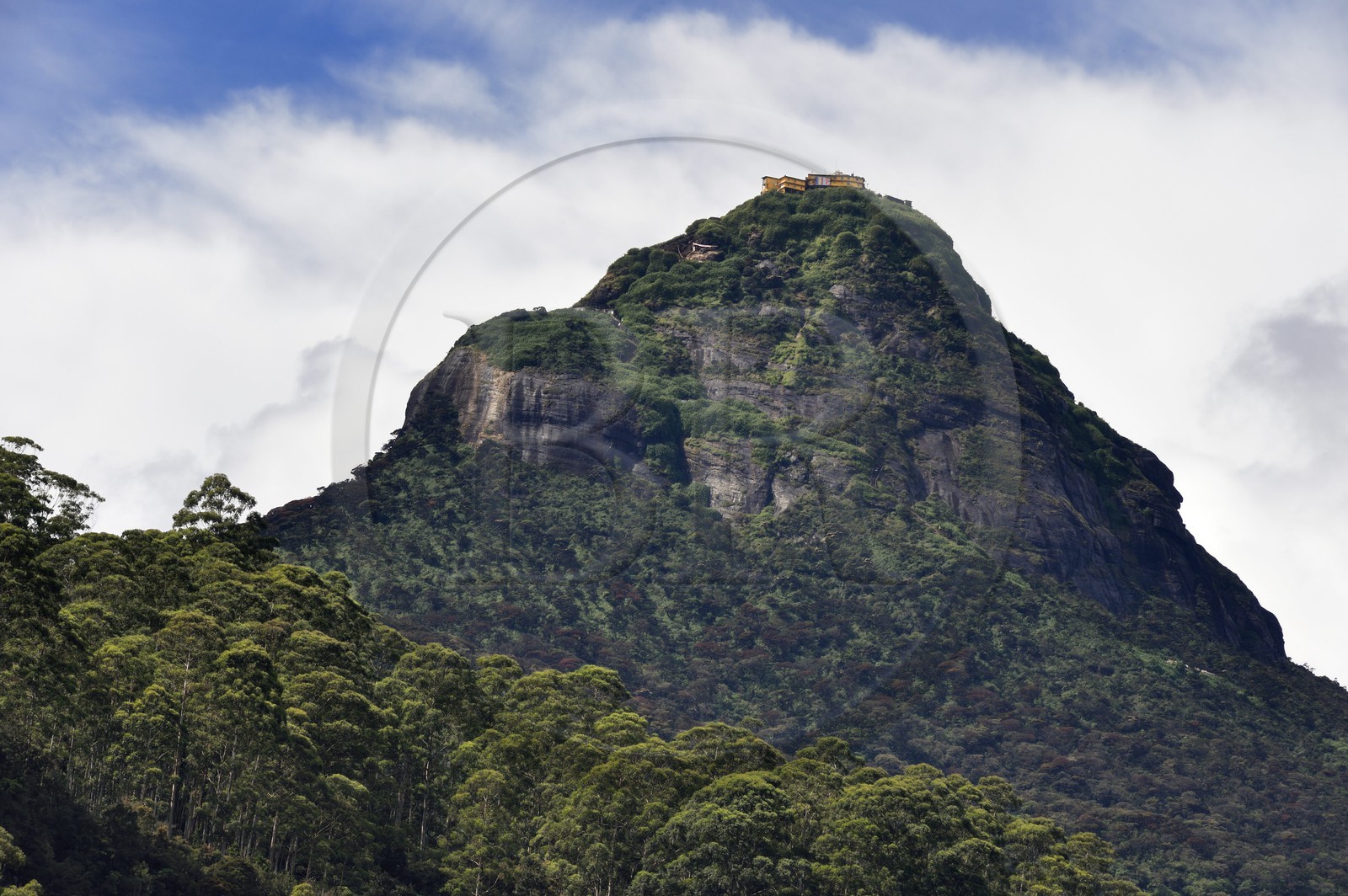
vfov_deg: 6.9
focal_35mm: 200
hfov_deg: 10.3
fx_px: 7483
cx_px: 674
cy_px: 448
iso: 400
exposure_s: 1/320
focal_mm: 200
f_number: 16
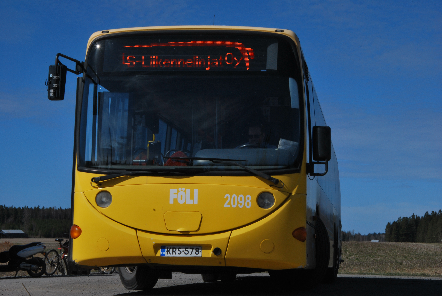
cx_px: 221
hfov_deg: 21.9
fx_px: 1143
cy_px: 148
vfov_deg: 14.7
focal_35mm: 93
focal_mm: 62
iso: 200
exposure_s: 1/100
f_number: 36
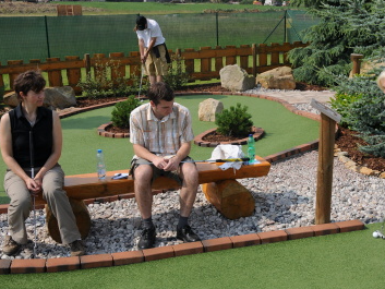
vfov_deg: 29.7
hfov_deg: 38.7
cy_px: 143
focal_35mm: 49
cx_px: 231
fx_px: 545
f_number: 7.1
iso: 200
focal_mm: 24
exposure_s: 1/1000
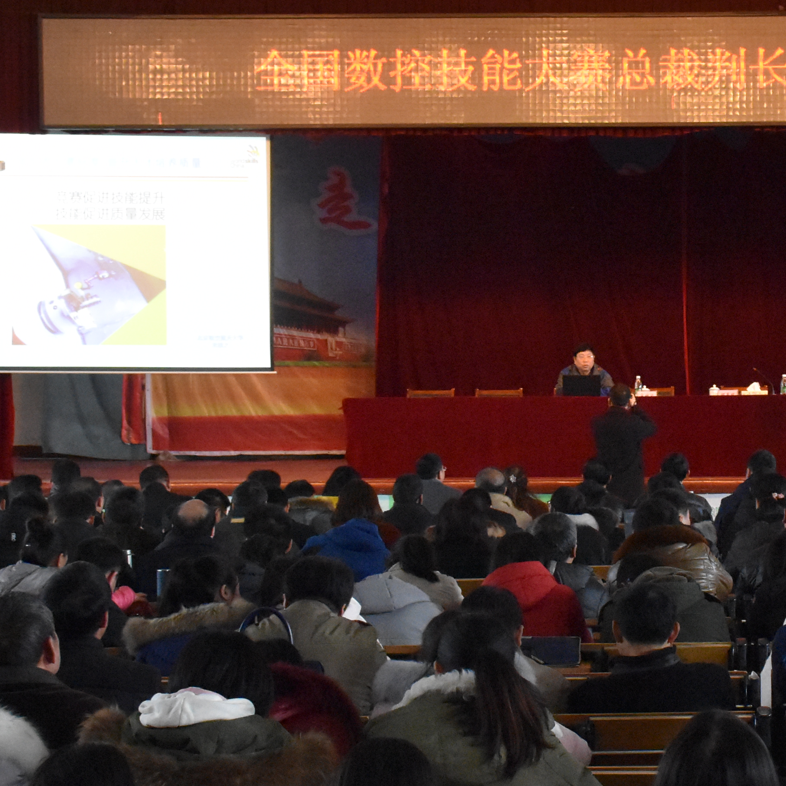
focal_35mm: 101
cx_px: 654
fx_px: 2595
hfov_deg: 17.1
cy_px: 372
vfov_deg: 17.2
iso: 8000
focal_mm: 32
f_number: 7.1
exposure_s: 1/200
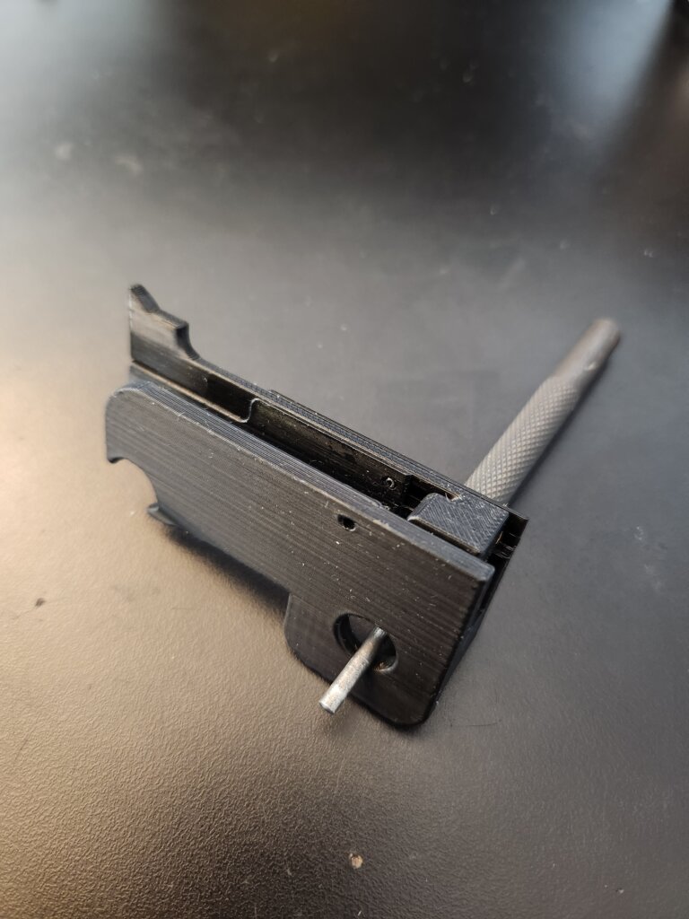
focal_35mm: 23
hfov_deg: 58.9
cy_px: 460
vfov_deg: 73.9
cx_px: 344
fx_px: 610
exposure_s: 1/24
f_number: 1.8
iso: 640
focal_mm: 5.4
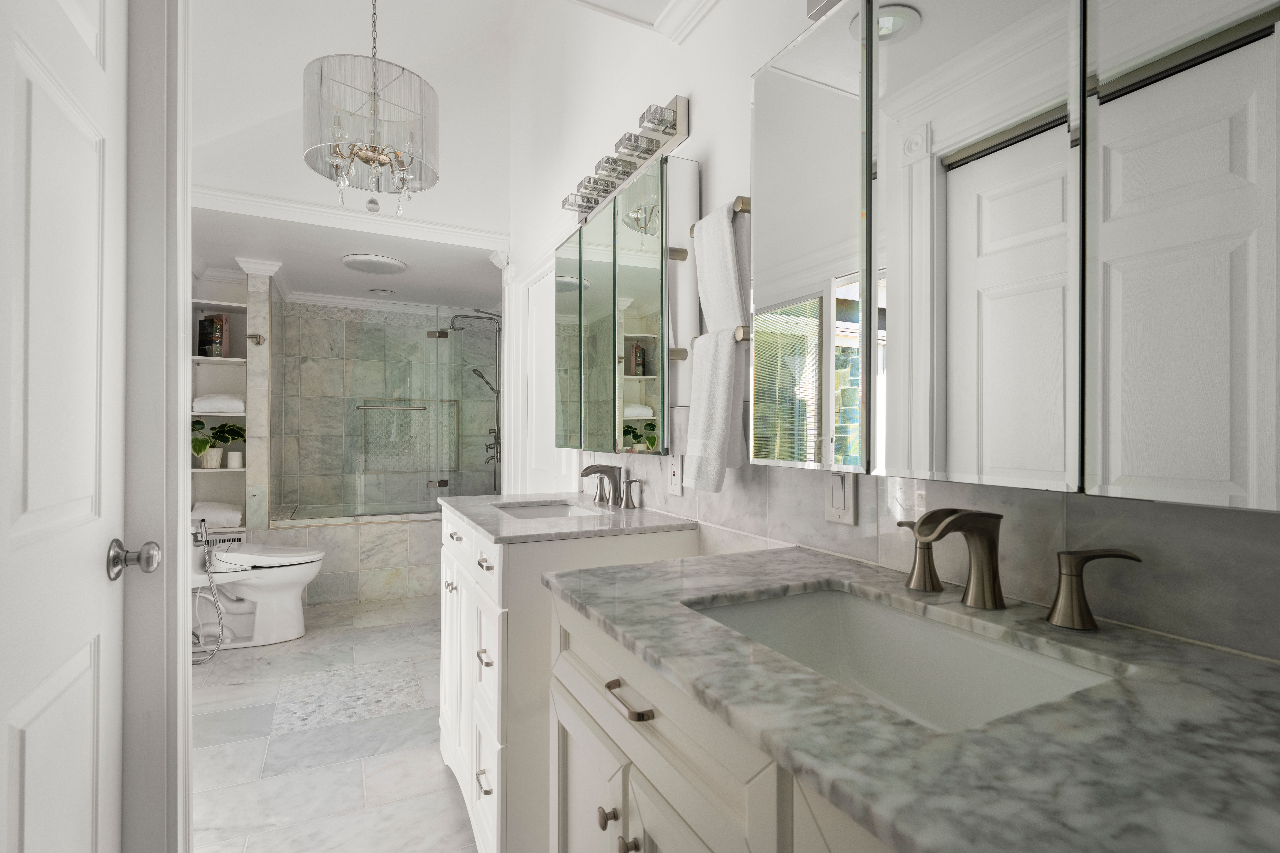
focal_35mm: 17
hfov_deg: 93.3
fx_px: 604
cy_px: 426
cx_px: 640
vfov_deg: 70.4
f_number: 8
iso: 500
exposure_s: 1/15
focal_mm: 17
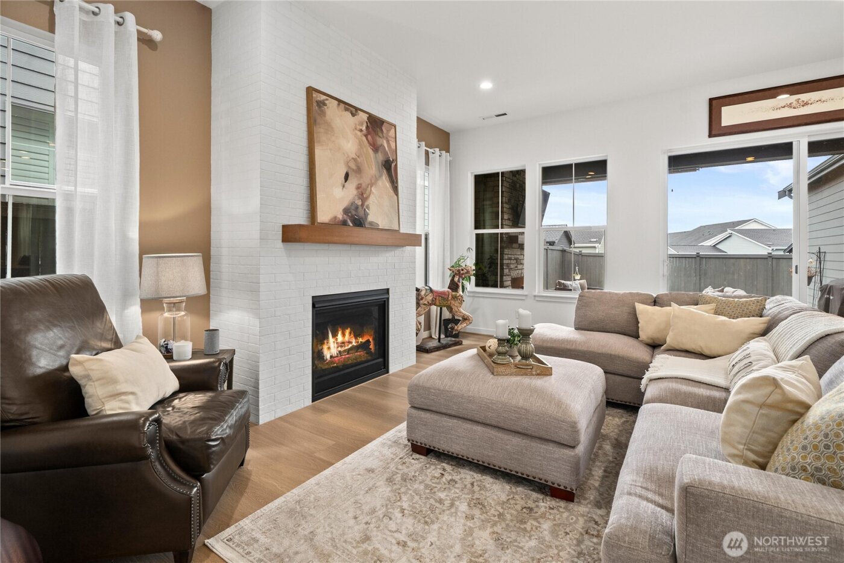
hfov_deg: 100.4
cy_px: 282
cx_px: 422
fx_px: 352
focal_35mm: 15
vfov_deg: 77.4
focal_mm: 15
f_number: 7.1
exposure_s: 1/8
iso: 1000
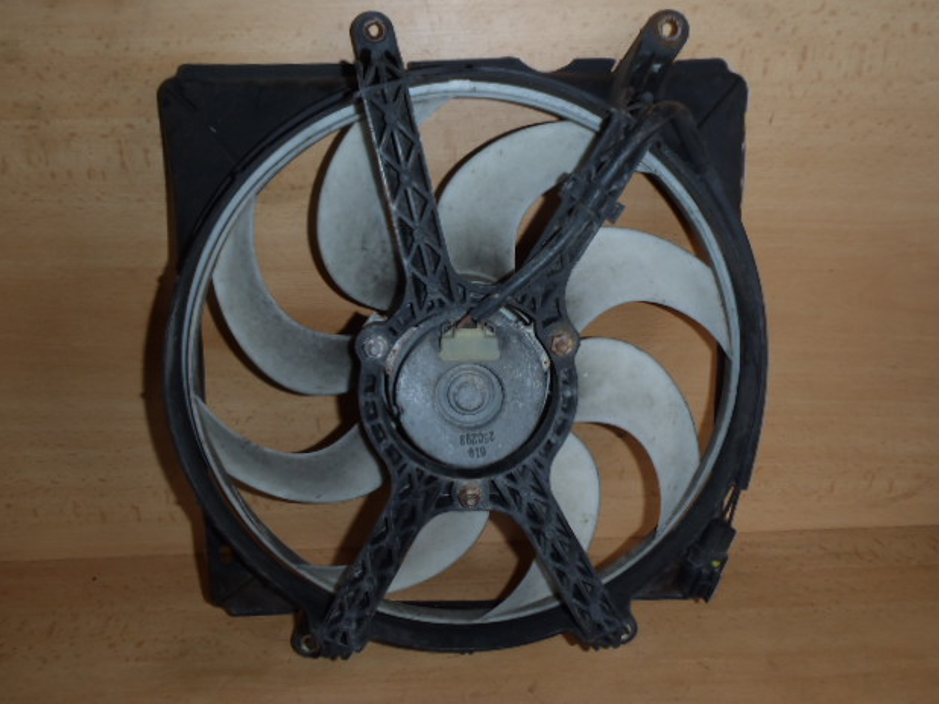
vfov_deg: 48.2
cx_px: 459
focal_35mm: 29
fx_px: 786
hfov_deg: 61.7
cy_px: 342
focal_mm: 5
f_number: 3.9
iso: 100
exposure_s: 1/30
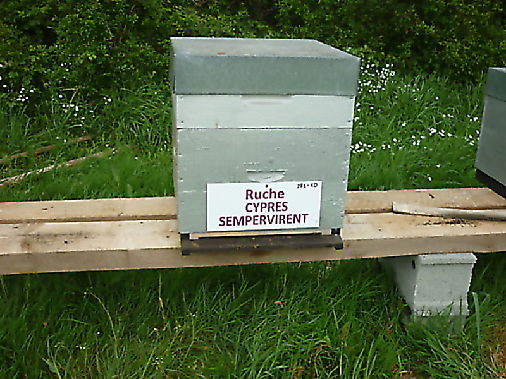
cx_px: 253
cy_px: 190
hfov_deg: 47.9
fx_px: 570
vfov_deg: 36.8
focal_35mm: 39
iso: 80
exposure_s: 1/320
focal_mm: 6.4
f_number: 3
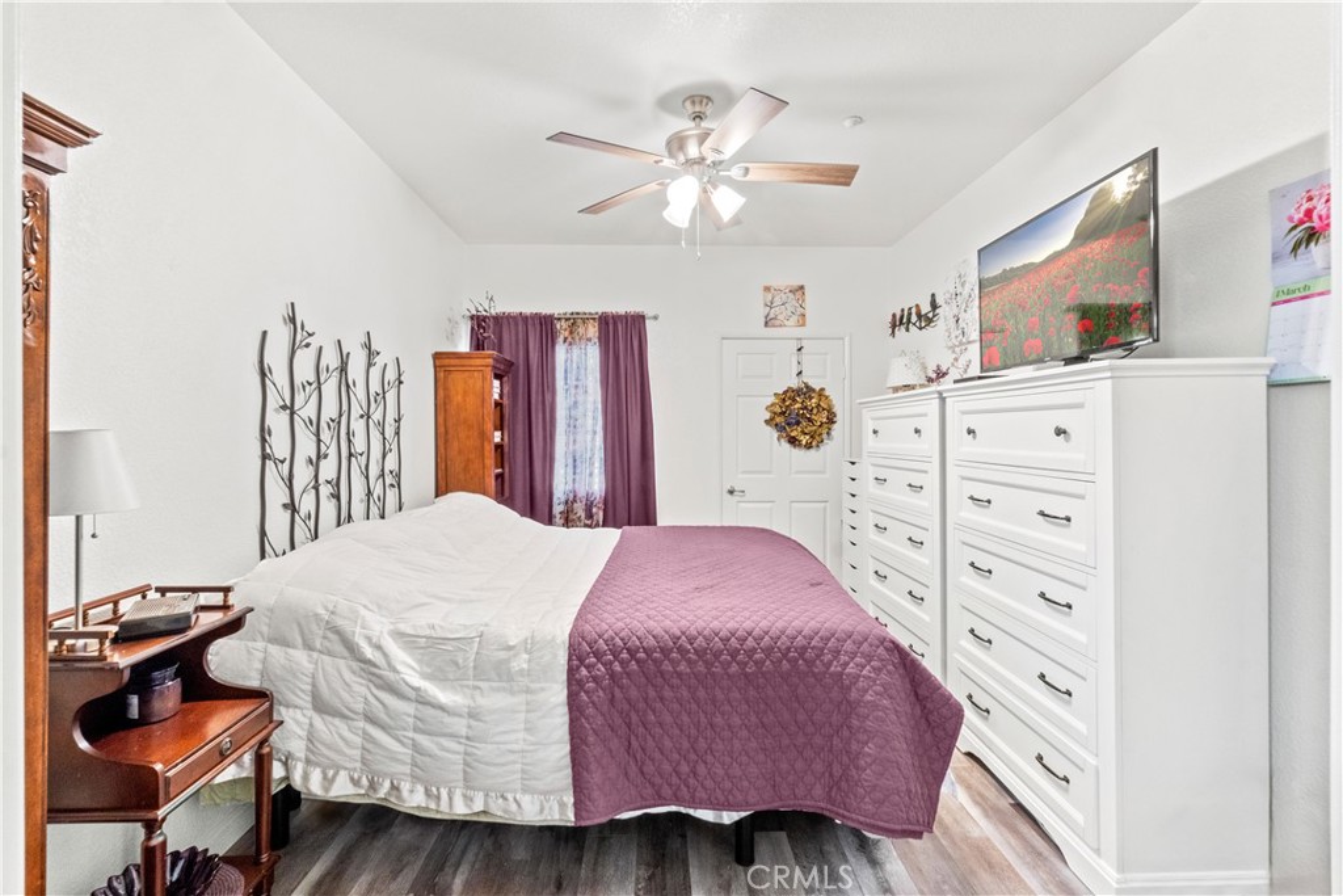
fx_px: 560
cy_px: 448
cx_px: 672
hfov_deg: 100.4
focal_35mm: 15
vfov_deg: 77.3
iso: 640
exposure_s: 1.6
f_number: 14
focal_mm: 10
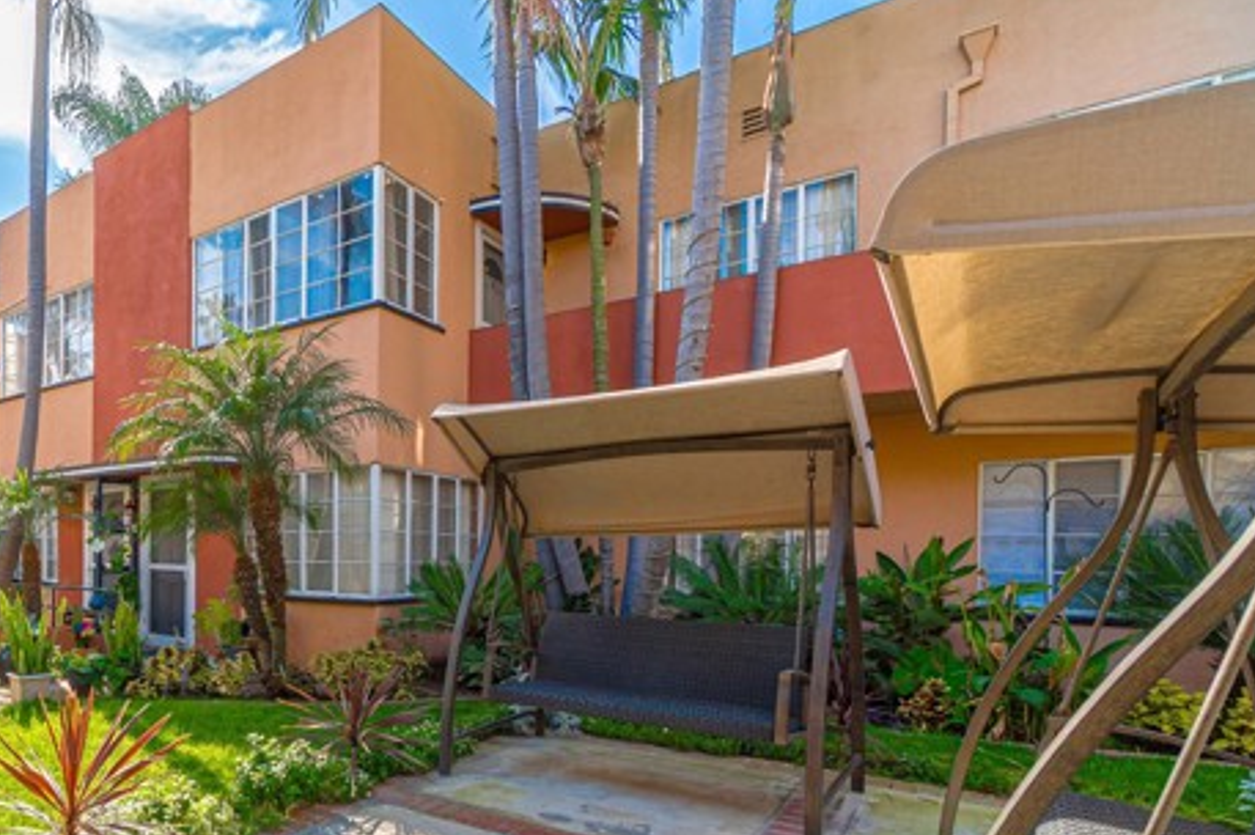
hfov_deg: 78.4
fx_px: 732
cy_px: 555
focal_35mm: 21
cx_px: 412
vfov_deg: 58.1
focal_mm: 10
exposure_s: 1/160
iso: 100
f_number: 7.1
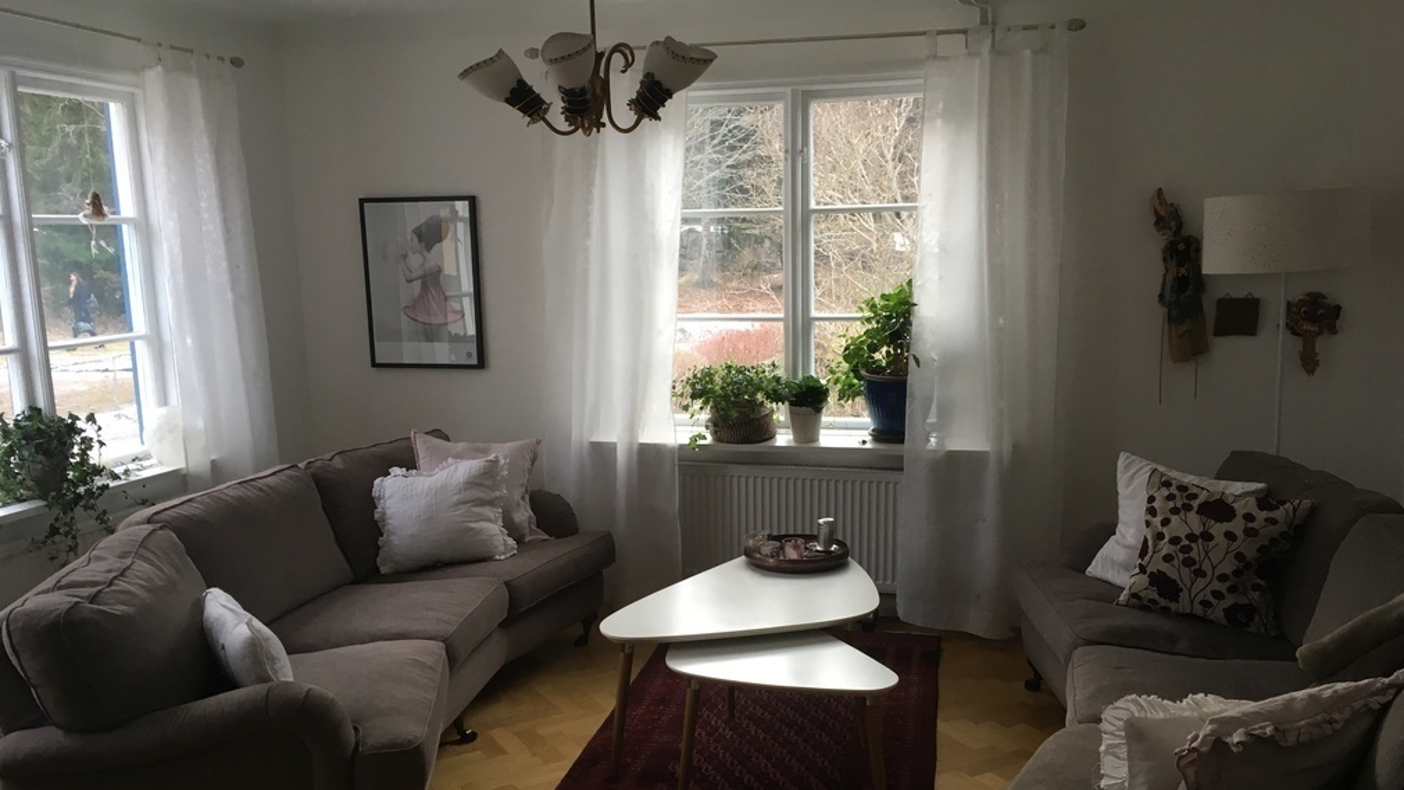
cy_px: 457
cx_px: 710
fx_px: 1191
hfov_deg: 61.0
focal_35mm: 32
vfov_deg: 36.6
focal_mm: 4.15
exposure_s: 1/33
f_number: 2.2
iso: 64
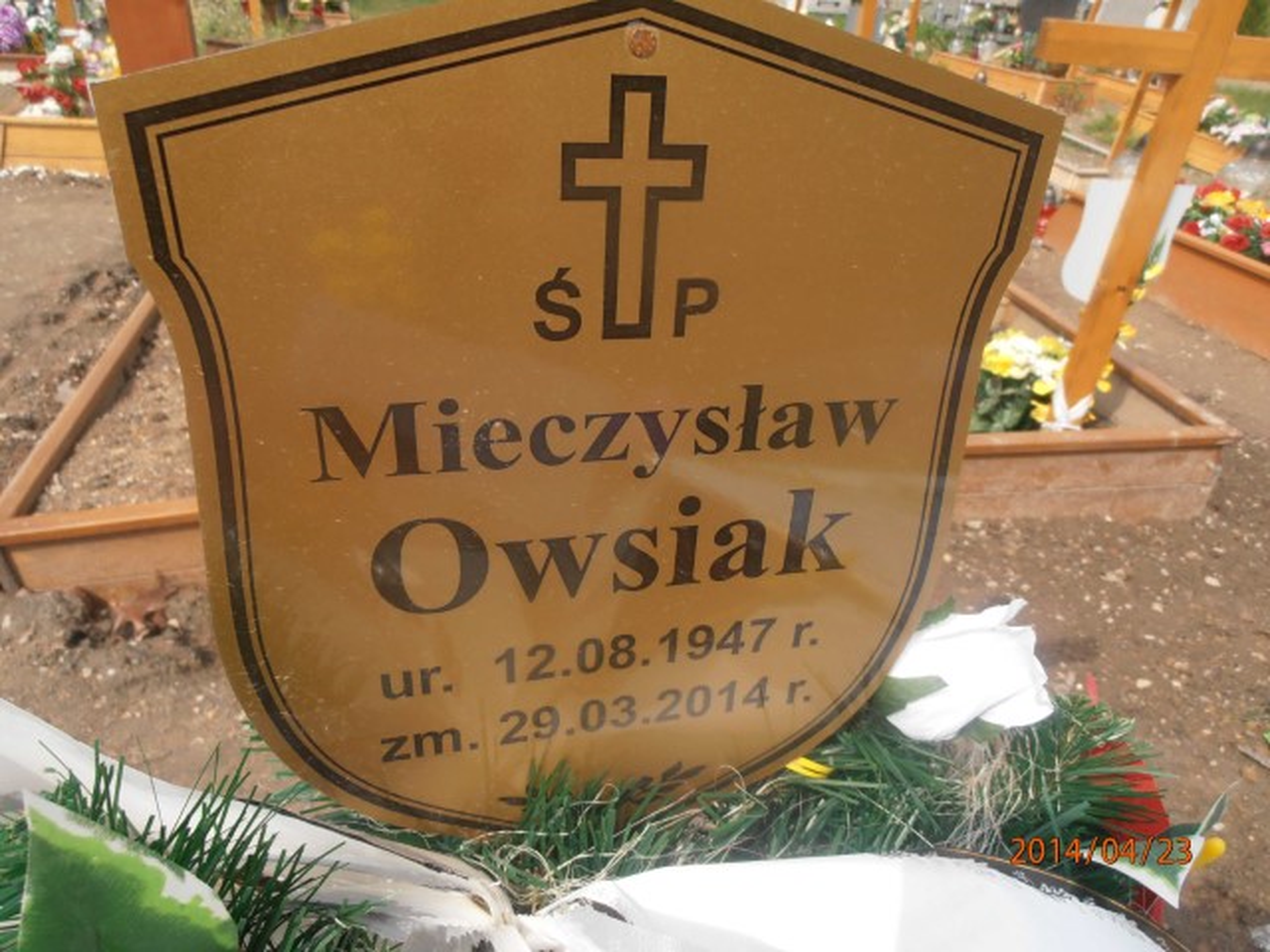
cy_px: 476
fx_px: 881
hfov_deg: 71.6
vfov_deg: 56.8
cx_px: 635
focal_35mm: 24
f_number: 3
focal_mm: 4.2
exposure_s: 1/800
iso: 80
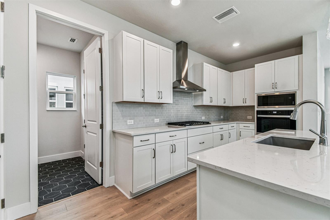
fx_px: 137
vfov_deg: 77.3
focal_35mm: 15
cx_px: 165
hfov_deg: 100.4
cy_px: 110
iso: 800
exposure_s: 1/200
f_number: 7.1
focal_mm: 10
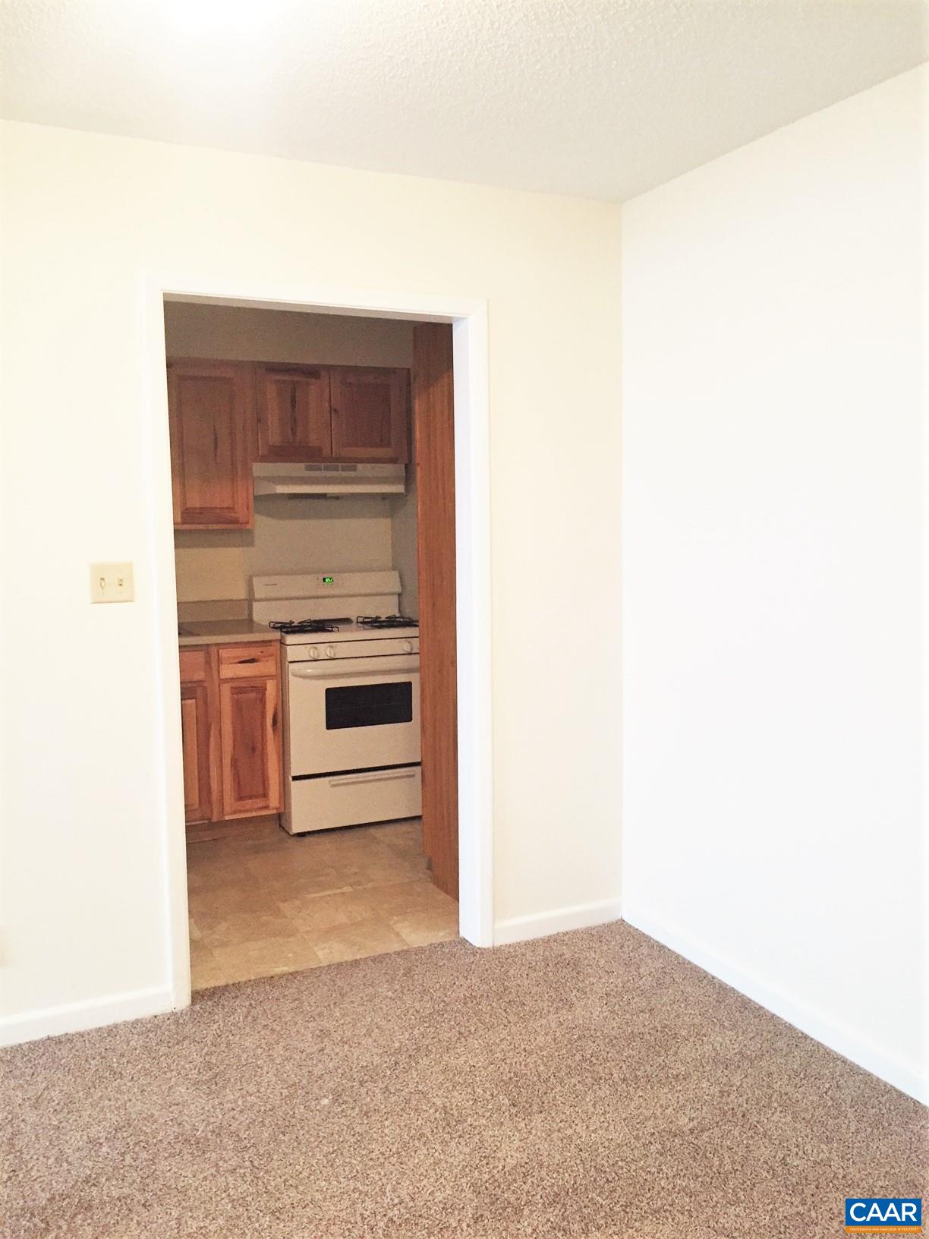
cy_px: 620
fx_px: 1038
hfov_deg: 48.2
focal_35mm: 29
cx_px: 464
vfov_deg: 61.7
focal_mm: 4.15
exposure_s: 1/30
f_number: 2.2
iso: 200
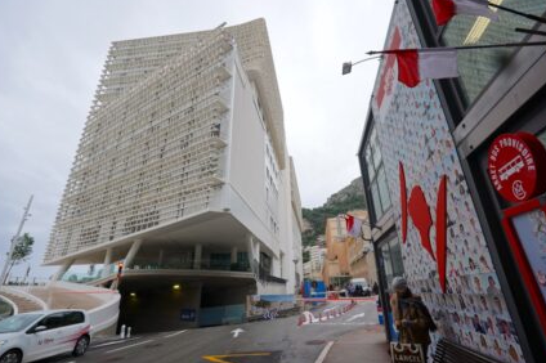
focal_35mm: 18
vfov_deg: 68.7
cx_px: 273
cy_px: 178
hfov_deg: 91.6
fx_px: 266
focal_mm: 11
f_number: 4.5
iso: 100
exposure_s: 1/80
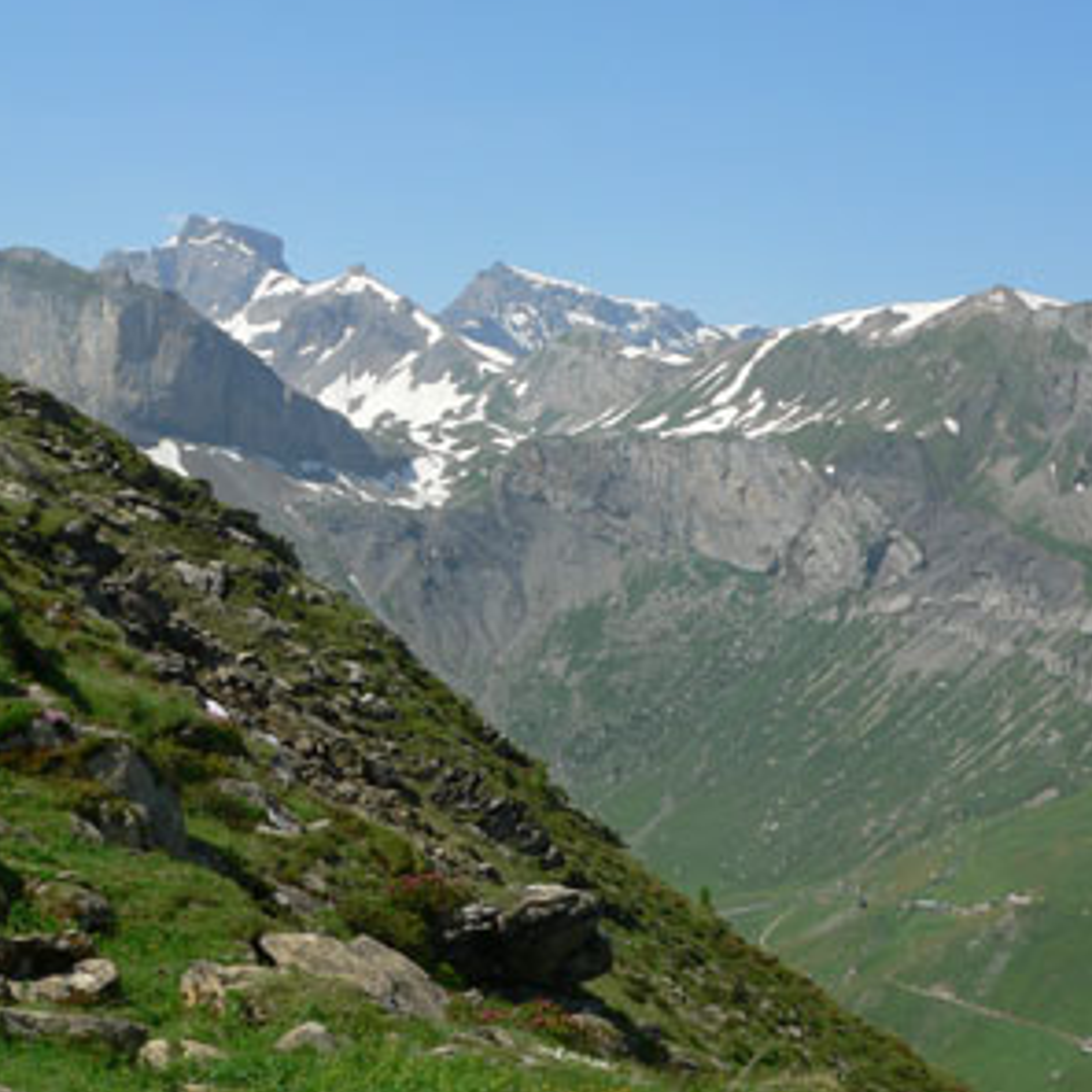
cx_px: 605
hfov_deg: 24.6
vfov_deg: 24.6
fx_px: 2498
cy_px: 505
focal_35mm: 70
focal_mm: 8.7
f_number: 5.2
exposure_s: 1/500
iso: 80
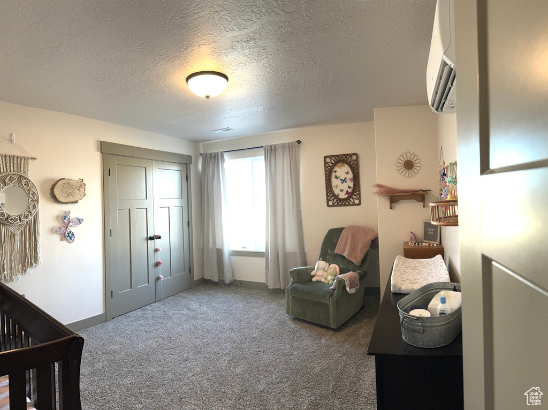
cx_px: 274
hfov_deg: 71.6
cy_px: 205
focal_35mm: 24
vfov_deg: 56.7
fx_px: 380
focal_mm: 6.76
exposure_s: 1/120
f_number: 1.78
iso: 250
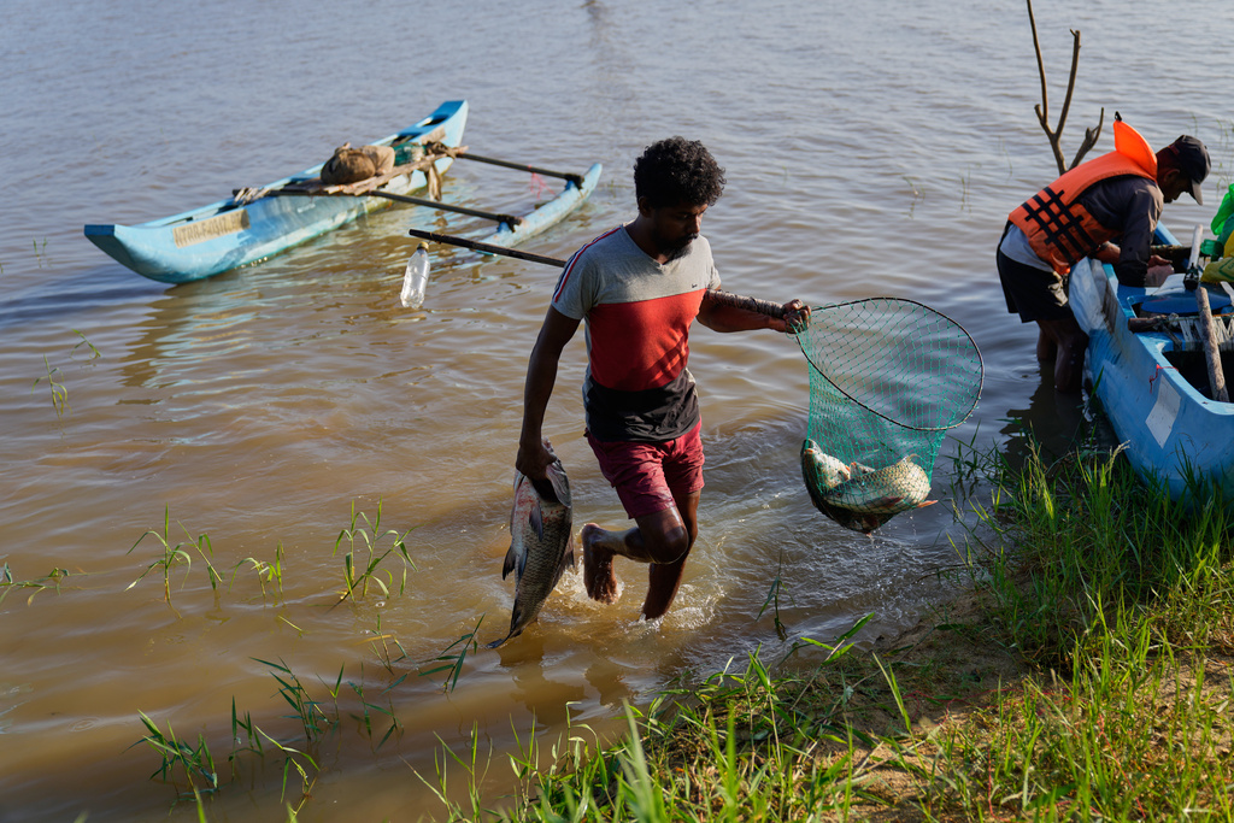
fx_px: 1405
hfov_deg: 47.4
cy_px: 412
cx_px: 617
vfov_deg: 32.6
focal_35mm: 41
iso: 100
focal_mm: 41
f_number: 2.8
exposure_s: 1/1000
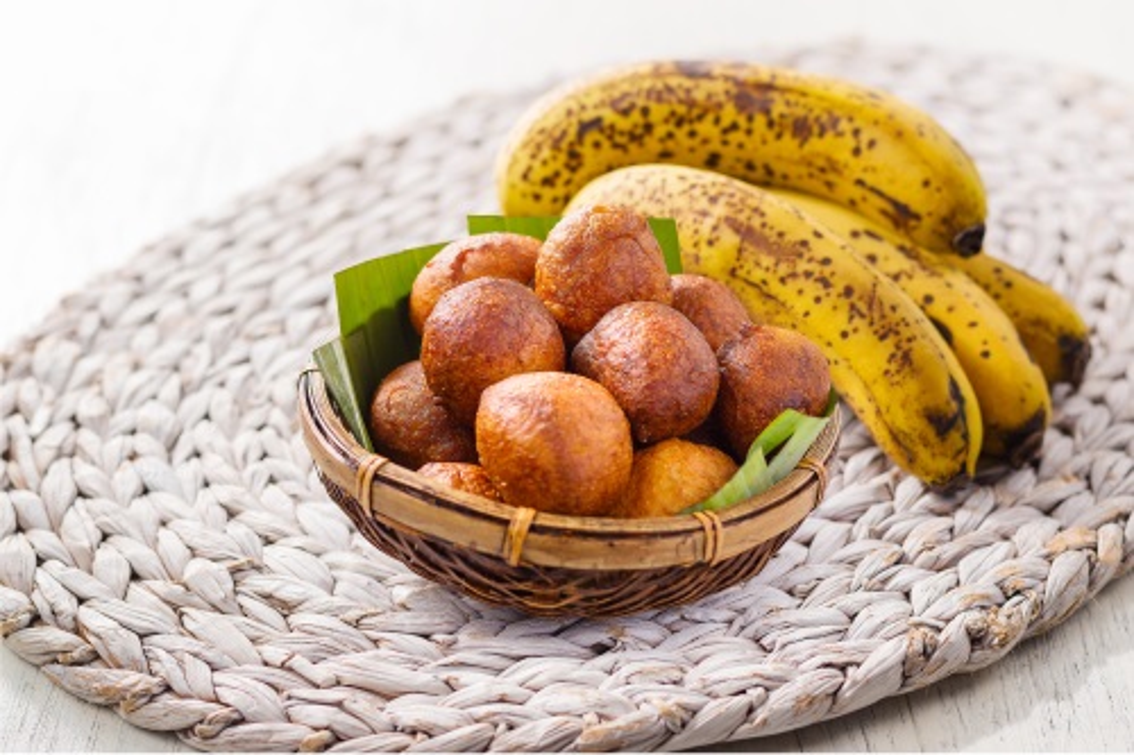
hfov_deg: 27.0
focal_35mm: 75
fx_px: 2362
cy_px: 378
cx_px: 567
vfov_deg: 18.2
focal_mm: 50
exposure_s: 1/200
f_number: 4
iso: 100
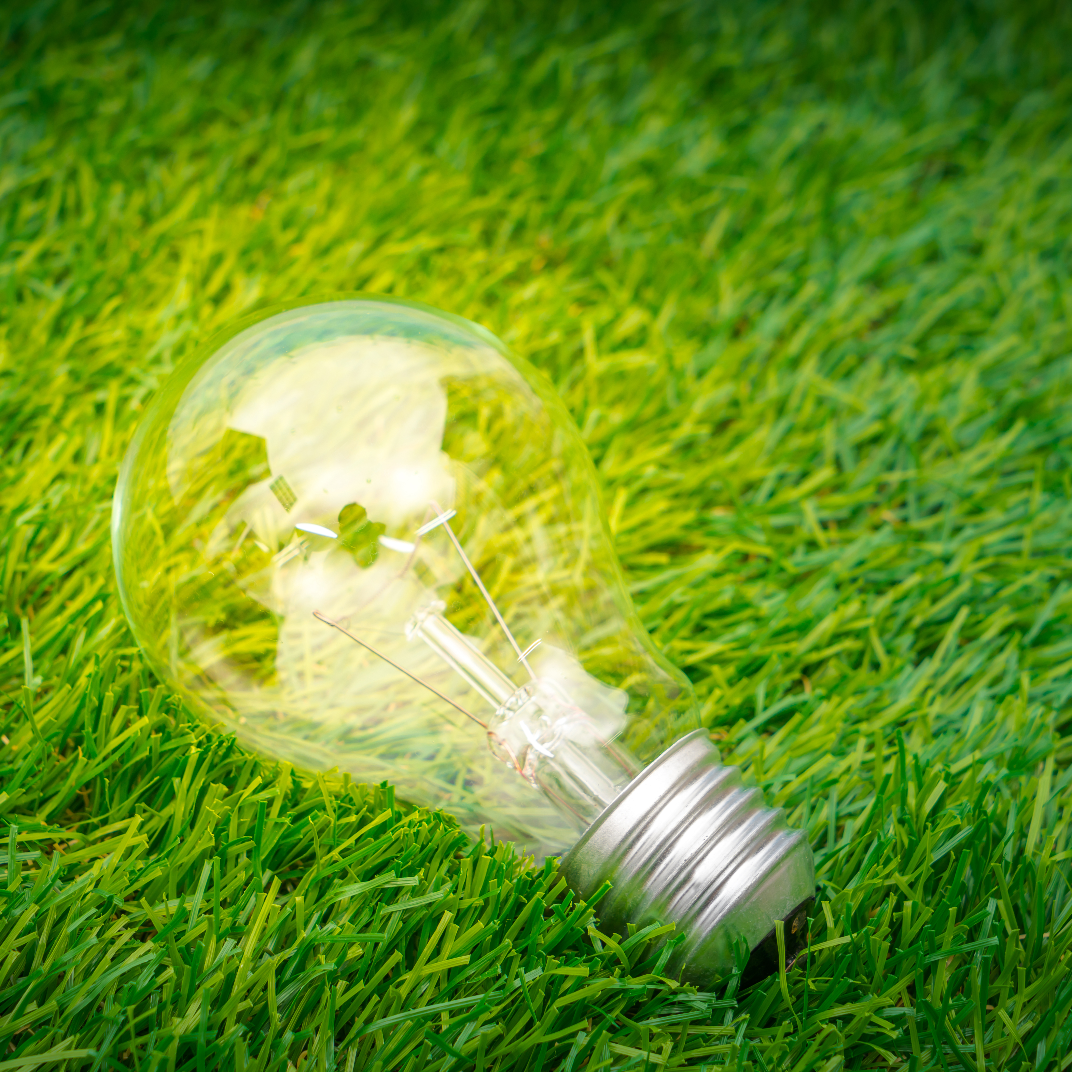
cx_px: 503
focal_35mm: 87
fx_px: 3048
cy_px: 536
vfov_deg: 19.9
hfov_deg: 19.9
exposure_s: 1/200
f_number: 11
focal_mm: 68
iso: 100
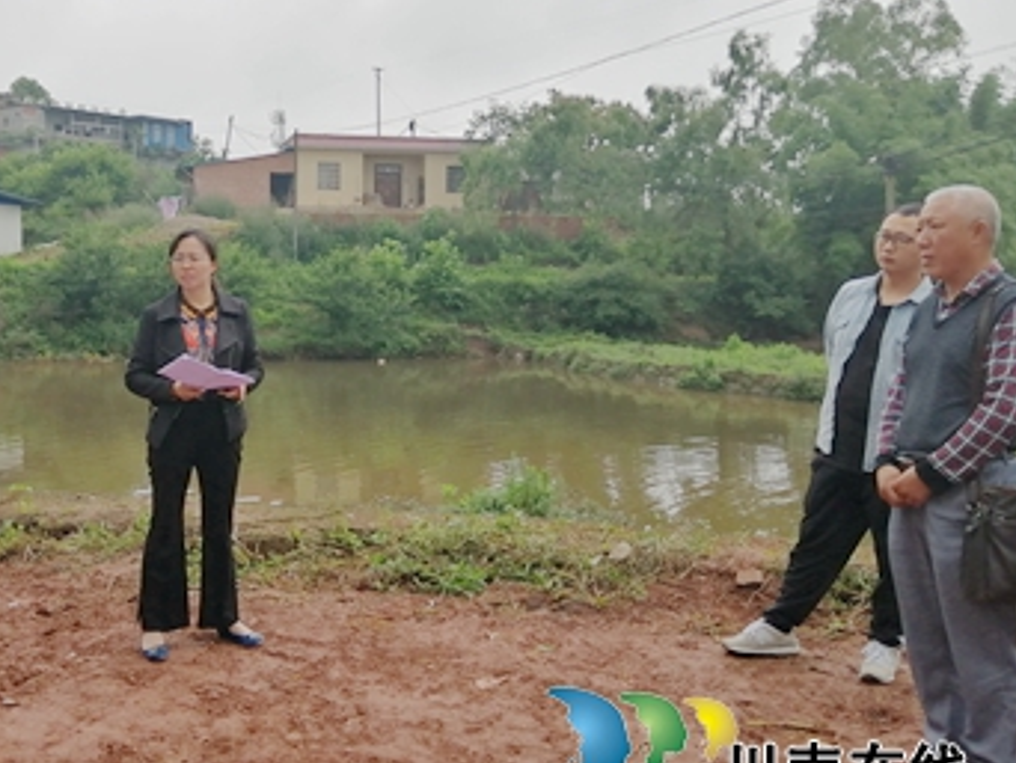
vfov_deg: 37.7
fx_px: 1116
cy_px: 340
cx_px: 359
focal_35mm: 38
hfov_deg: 48.3
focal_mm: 3.6
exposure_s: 1/1520
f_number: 1.8
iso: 50
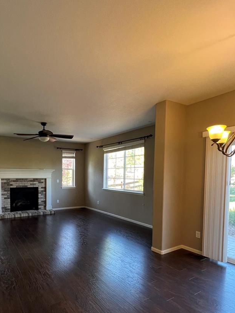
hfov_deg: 66.2
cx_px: 72
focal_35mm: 19
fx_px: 172
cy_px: 185
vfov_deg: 83.8
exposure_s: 1/60
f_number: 1.8
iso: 160
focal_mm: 1.57
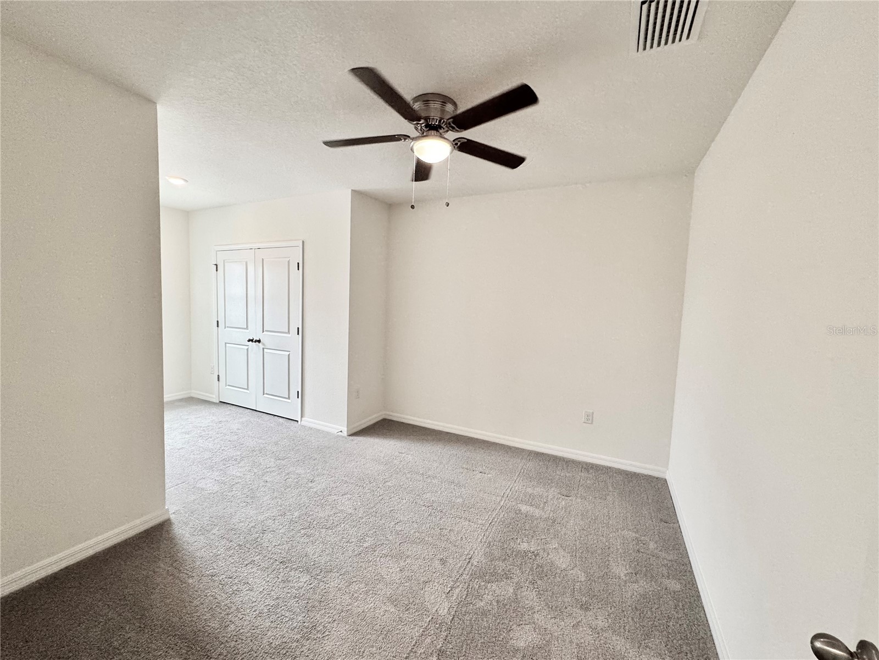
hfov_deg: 102.1
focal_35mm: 14
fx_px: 356
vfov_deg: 85.7
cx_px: 440
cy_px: 330
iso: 200
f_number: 2.2
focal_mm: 2.22
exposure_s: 1/120
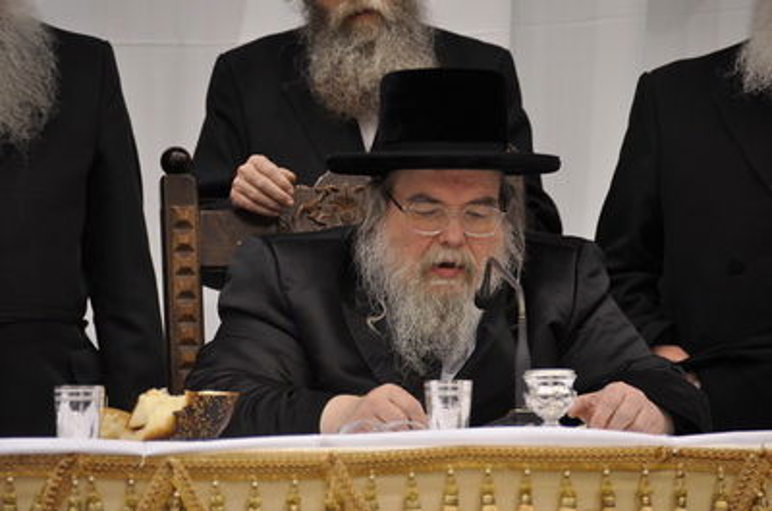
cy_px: 256
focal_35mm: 300
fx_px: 6420
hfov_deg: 6.9
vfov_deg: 4.6
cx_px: 386
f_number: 5.6
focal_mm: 200
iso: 640
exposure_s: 1/30
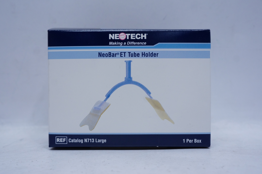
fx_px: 273
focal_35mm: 38
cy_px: 87
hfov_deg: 51.3
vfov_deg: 35.4
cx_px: 131
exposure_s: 1/125
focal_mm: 25
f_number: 5.6
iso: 800
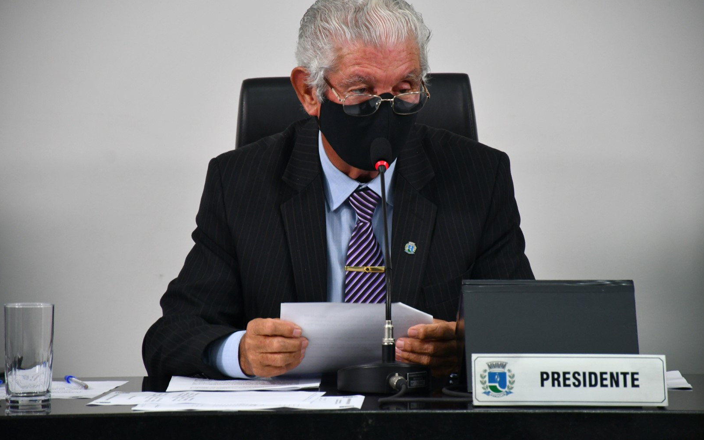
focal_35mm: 215
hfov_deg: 9.8
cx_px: 351
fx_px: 4125
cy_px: 229
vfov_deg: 6.1
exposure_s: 1/160
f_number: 5.6
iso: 800
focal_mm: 140
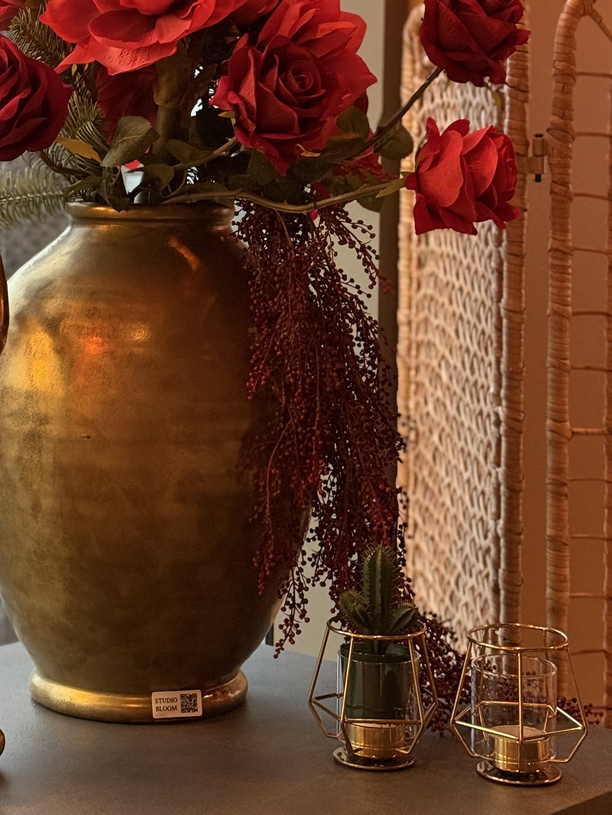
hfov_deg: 17.0
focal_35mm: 86
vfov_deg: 22.6
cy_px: 246
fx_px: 2027
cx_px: 115
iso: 320
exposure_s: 1/33
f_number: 1.78
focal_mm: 6.76
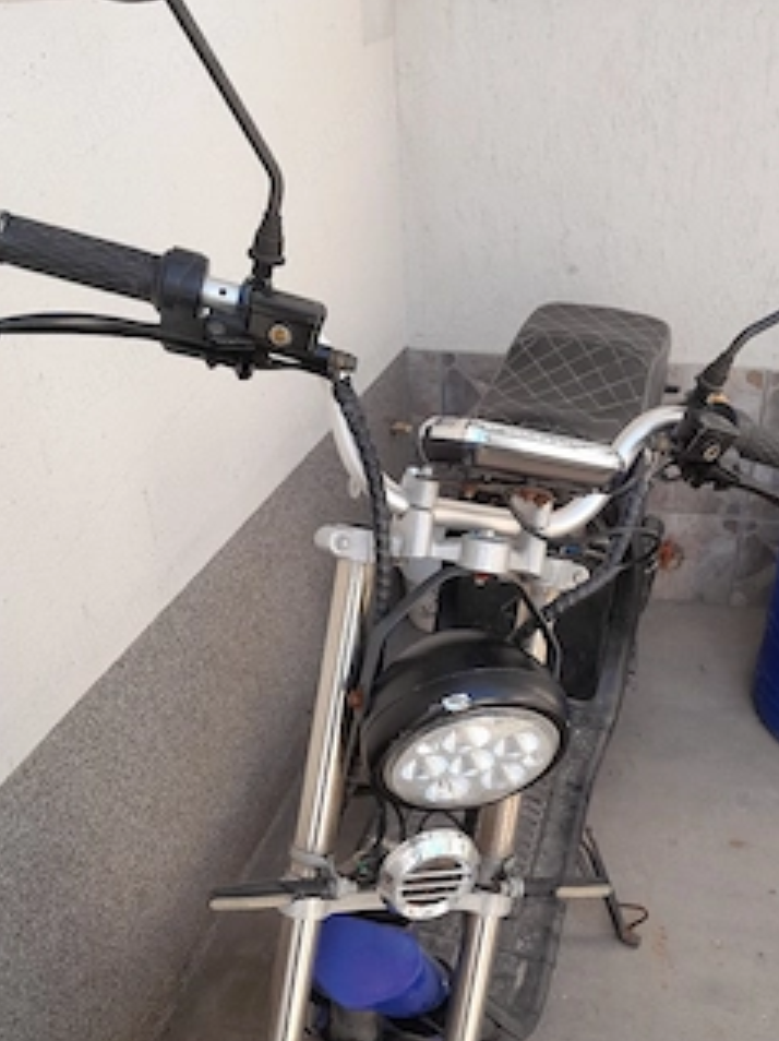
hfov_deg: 41.6
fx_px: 1022
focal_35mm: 34
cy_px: 645
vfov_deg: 53.5
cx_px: 462
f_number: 1.8
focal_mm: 4
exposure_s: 1/100
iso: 40
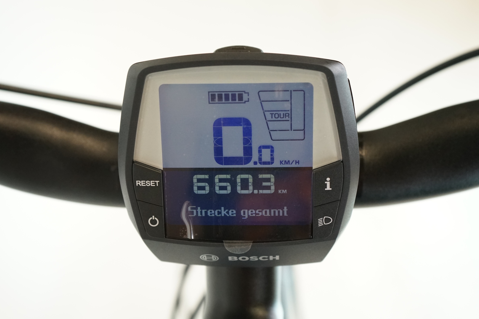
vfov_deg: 23.4
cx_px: 230
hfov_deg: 34.5
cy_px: 161
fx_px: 772
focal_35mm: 58
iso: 2500
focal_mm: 51
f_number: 5.6
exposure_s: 1/200
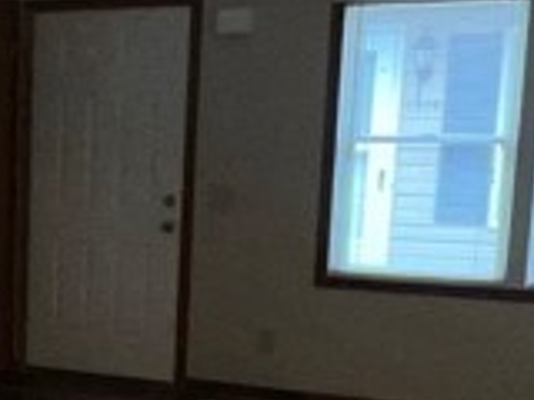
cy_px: 397
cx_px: -154
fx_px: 1280
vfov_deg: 17.4
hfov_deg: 21.4
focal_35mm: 83
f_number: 1.8
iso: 64
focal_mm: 1.57
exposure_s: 1/95
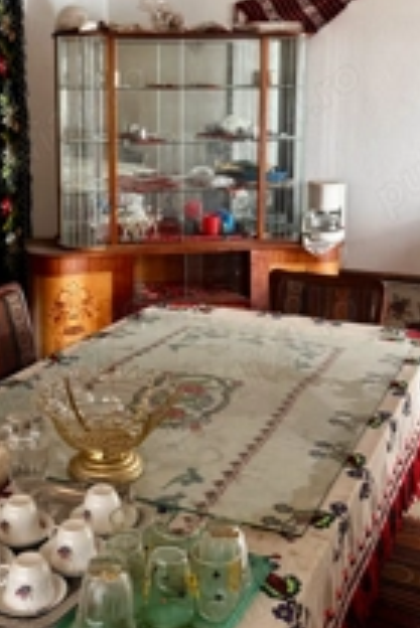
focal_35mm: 48
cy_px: 187
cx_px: 154
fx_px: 839
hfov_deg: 28.0
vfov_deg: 40.3
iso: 500
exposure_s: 1/60
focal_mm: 6.76
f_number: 1.78
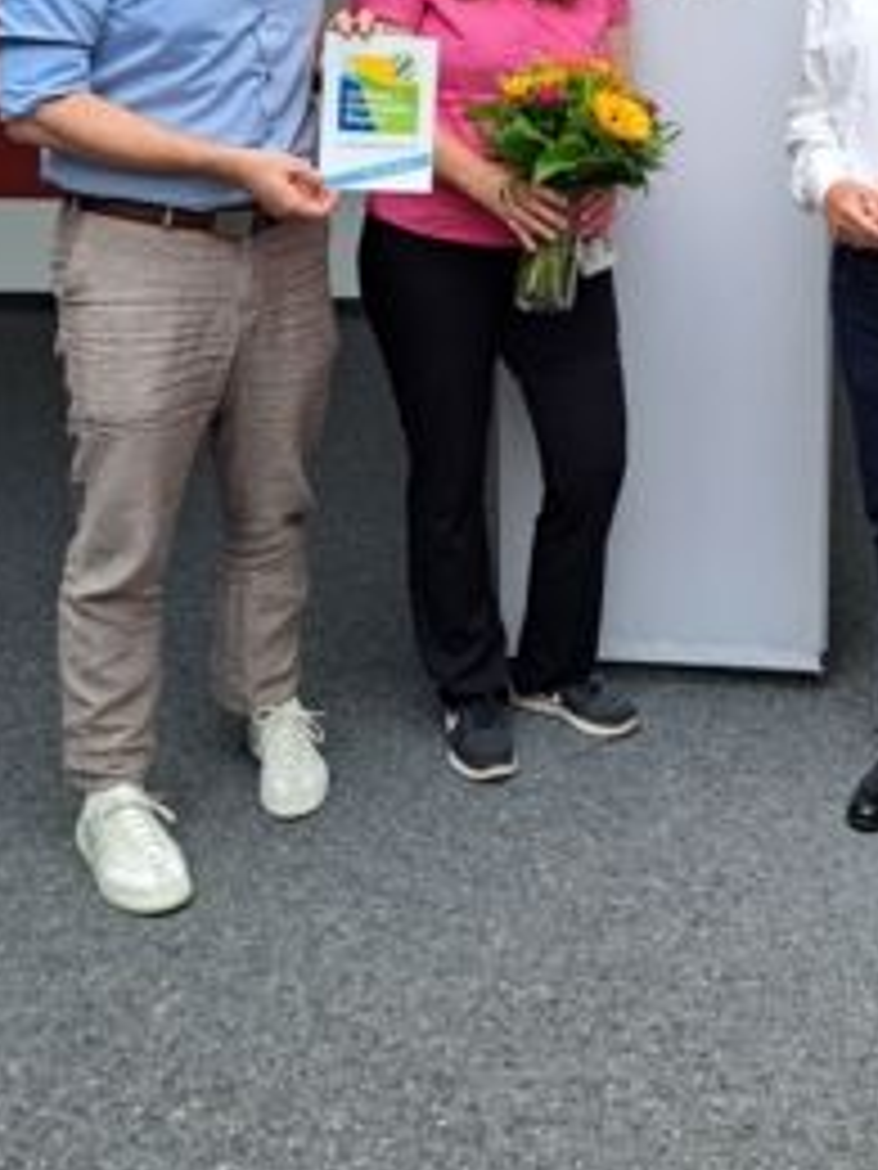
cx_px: 770
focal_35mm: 48
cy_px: 135
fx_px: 1623
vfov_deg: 37.3
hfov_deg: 29.2
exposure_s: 1/157
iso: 50
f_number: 1.8
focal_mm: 5.23
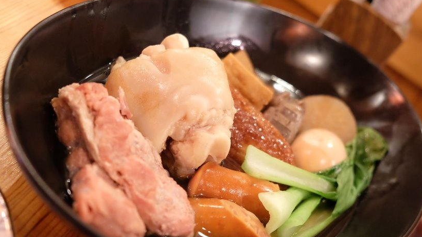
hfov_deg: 44.6
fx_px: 515
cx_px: 204
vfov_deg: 25.9
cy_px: 139
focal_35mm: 46
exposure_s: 1/25
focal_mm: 26.5
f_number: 3.2
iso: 3200
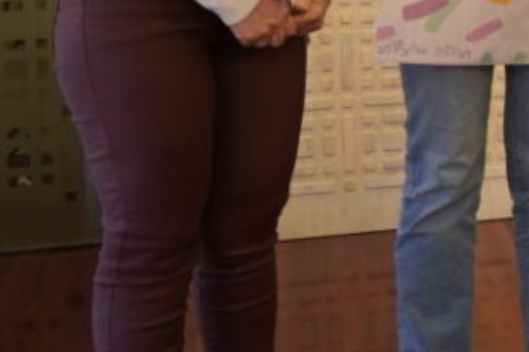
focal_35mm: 93
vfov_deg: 14.2
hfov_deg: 18.6
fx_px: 1366
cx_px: 862
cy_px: -71
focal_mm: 28
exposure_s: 1/160
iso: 2500
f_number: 4
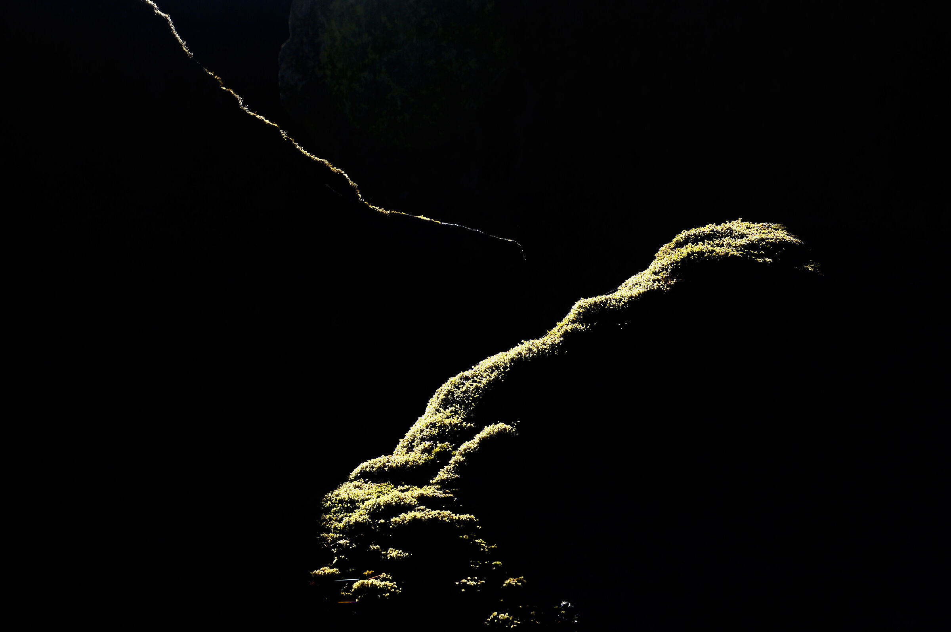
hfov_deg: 15.9
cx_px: 476
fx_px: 3405
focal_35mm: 129
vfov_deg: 10.6
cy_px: 316
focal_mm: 86
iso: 100
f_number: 8
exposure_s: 1/640
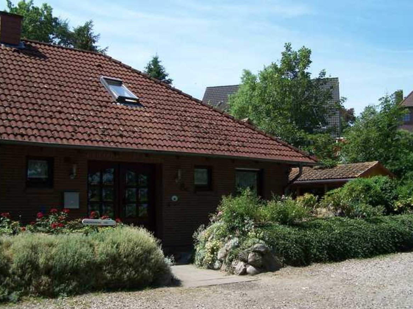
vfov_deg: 35.1
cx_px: 207
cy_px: 158
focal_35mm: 41
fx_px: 489
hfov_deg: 45.8
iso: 80
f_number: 2.8
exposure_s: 1/1000
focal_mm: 6.7
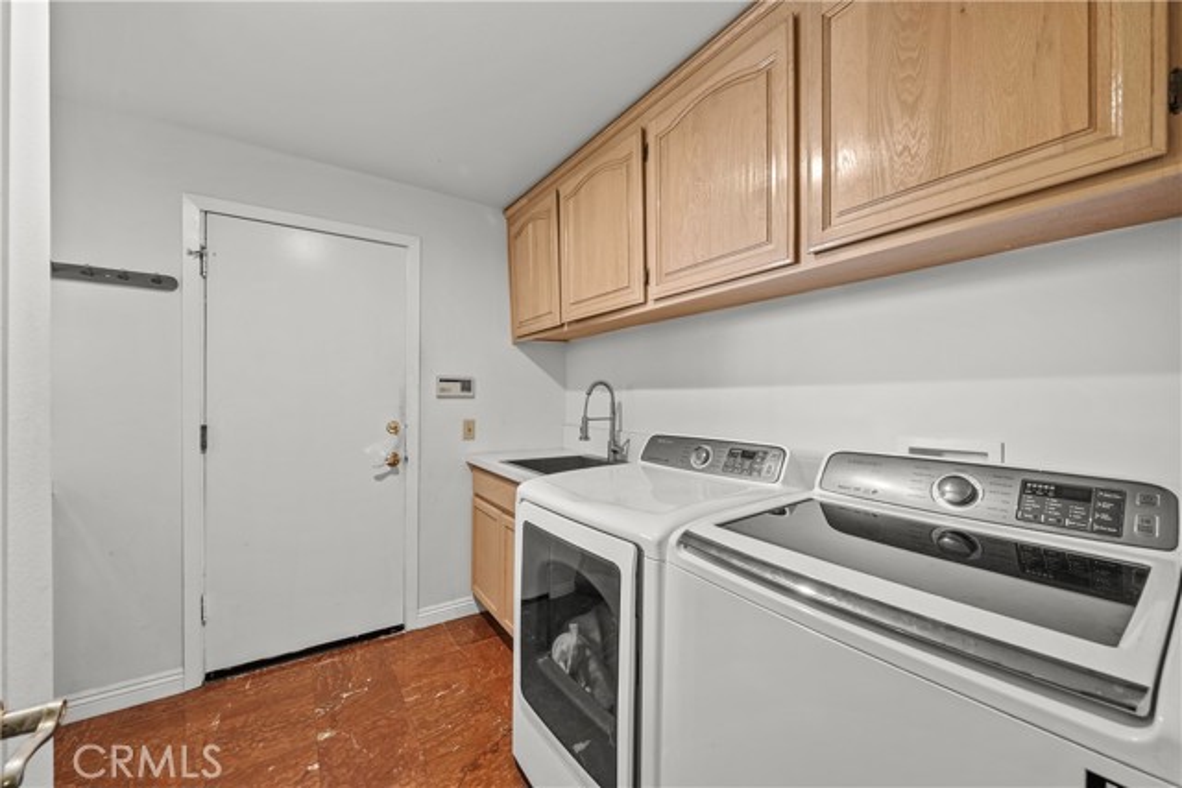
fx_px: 427
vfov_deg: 85.5
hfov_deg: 108.3
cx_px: 591
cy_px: 394
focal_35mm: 13
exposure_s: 1.6
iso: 250
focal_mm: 13
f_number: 9
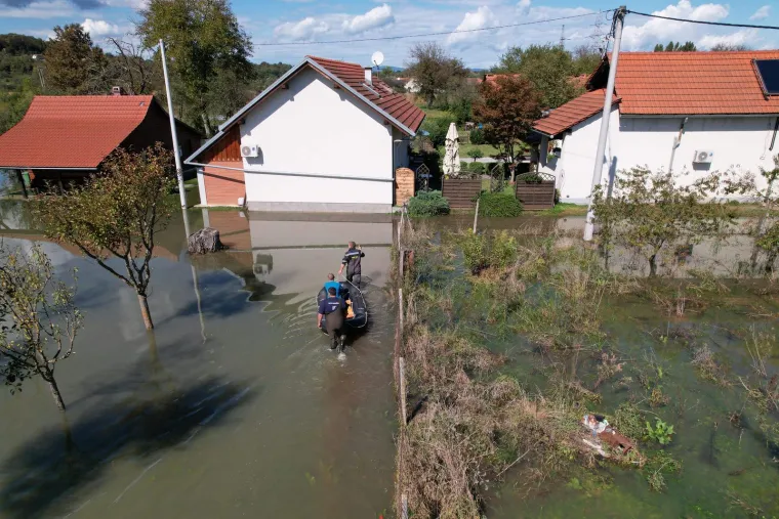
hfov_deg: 78.6
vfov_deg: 57.2
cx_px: 390
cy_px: 260
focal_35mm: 22
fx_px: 476
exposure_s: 1/90
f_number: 2.8
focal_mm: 8.38
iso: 150
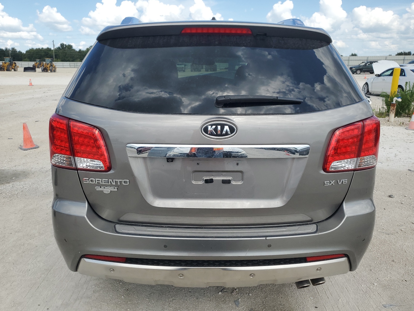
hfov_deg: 67.3
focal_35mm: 26
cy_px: 156
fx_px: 311
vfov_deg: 53.1
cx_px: 207
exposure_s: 1/2500
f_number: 1.5
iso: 50
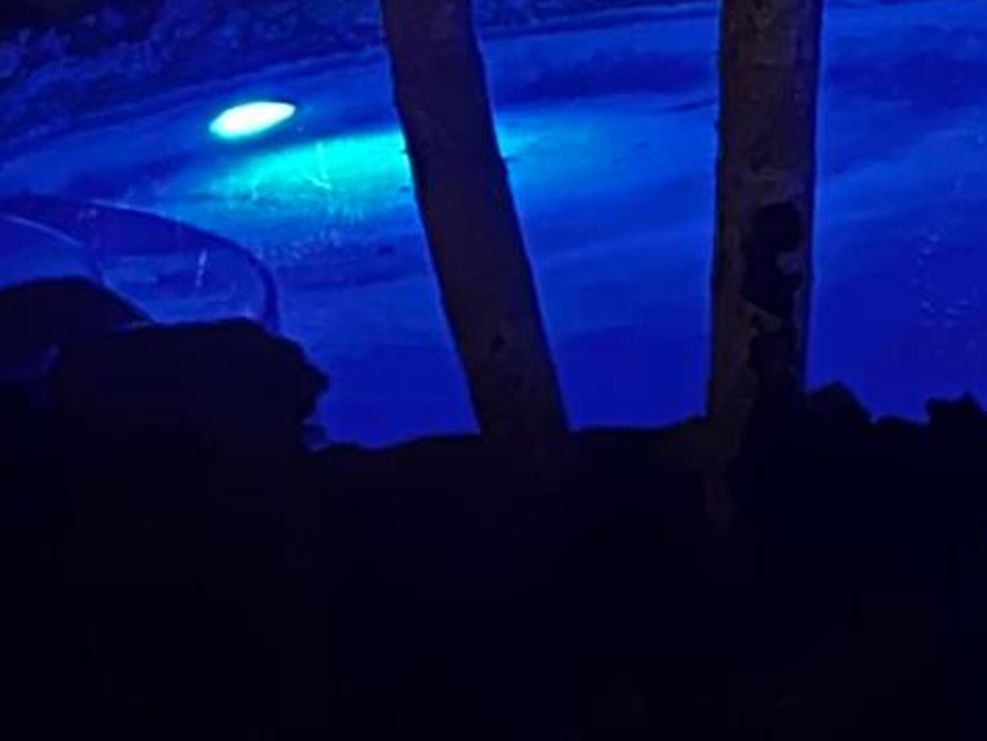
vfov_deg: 9.1
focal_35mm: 146
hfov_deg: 10.4
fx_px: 4164
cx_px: 2784
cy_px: -1042
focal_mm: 6.86
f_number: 1.78
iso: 1600
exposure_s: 1/9
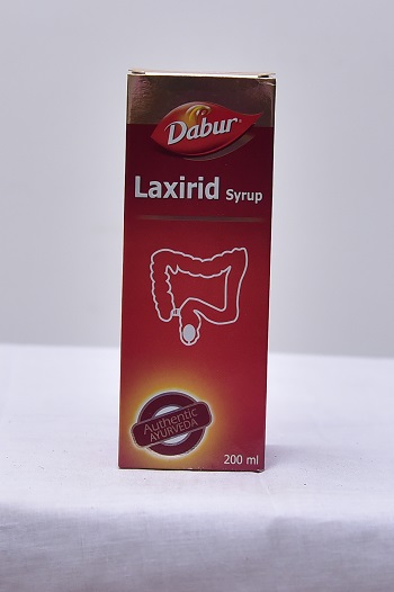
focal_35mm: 48
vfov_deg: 41.1
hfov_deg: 28.0
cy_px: 296
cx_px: 197
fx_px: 789
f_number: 4
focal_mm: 48
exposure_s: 1/160
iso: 1250
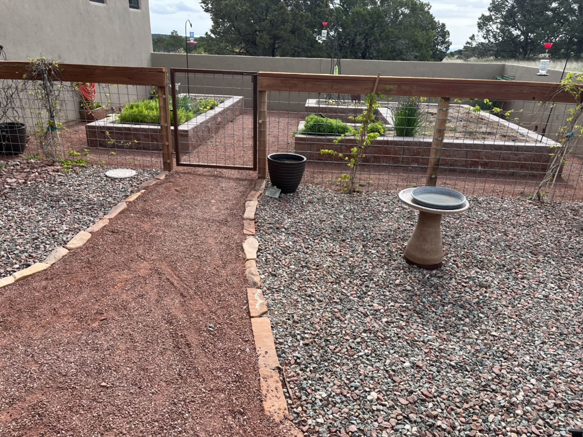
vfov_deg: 53.1
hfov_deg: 67.3
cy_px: 218
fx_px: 438
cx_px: 292
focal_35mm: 26
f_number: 1.6
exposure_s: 1/1294
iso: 50
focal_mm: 5.1
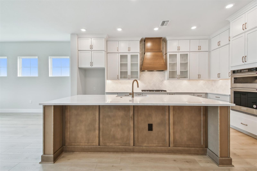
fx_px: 107
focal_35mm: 15
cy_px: 86
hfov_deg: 100.4
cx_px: 128
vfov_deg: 77.3
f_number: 7.1
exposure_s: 1/50
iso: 100
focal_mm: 10
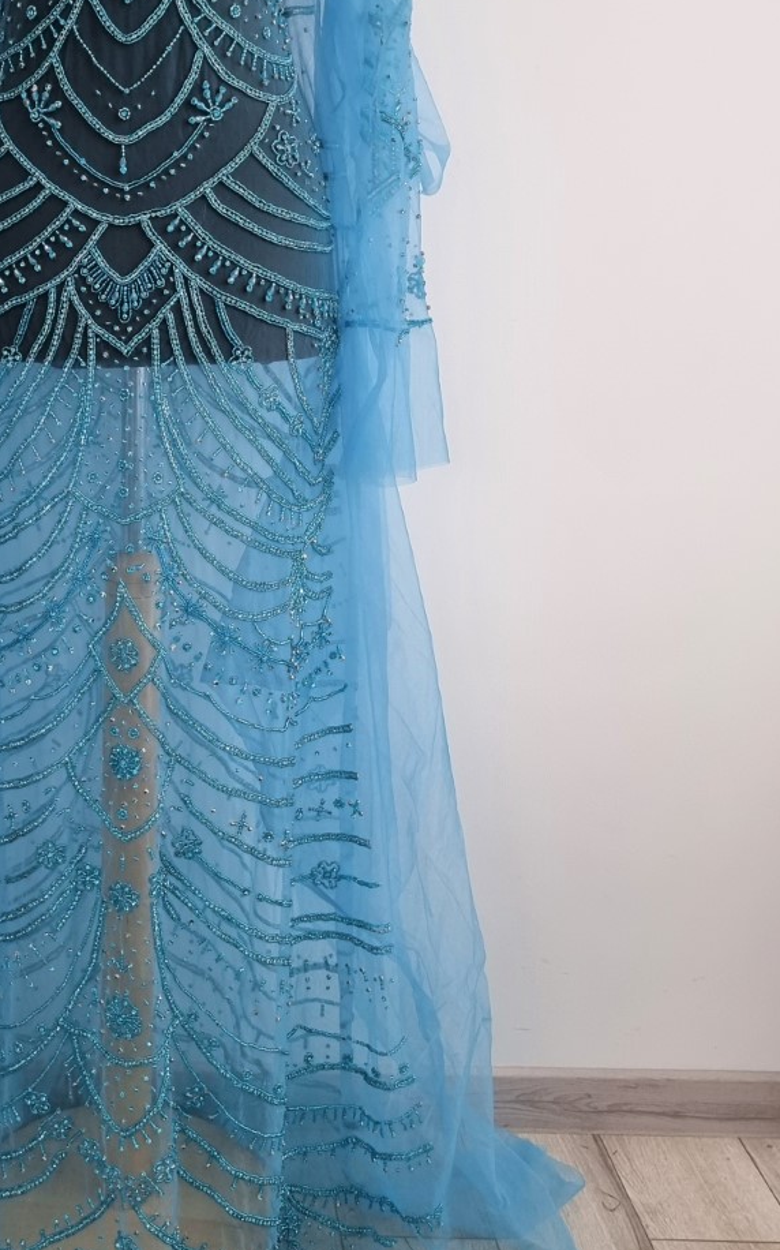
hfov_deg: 30.9
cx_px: 123
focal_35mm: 40
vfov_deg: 48.6
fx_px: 1361
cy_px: 439
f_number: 1.8
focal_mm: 6.7
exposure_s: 1/100
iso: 160
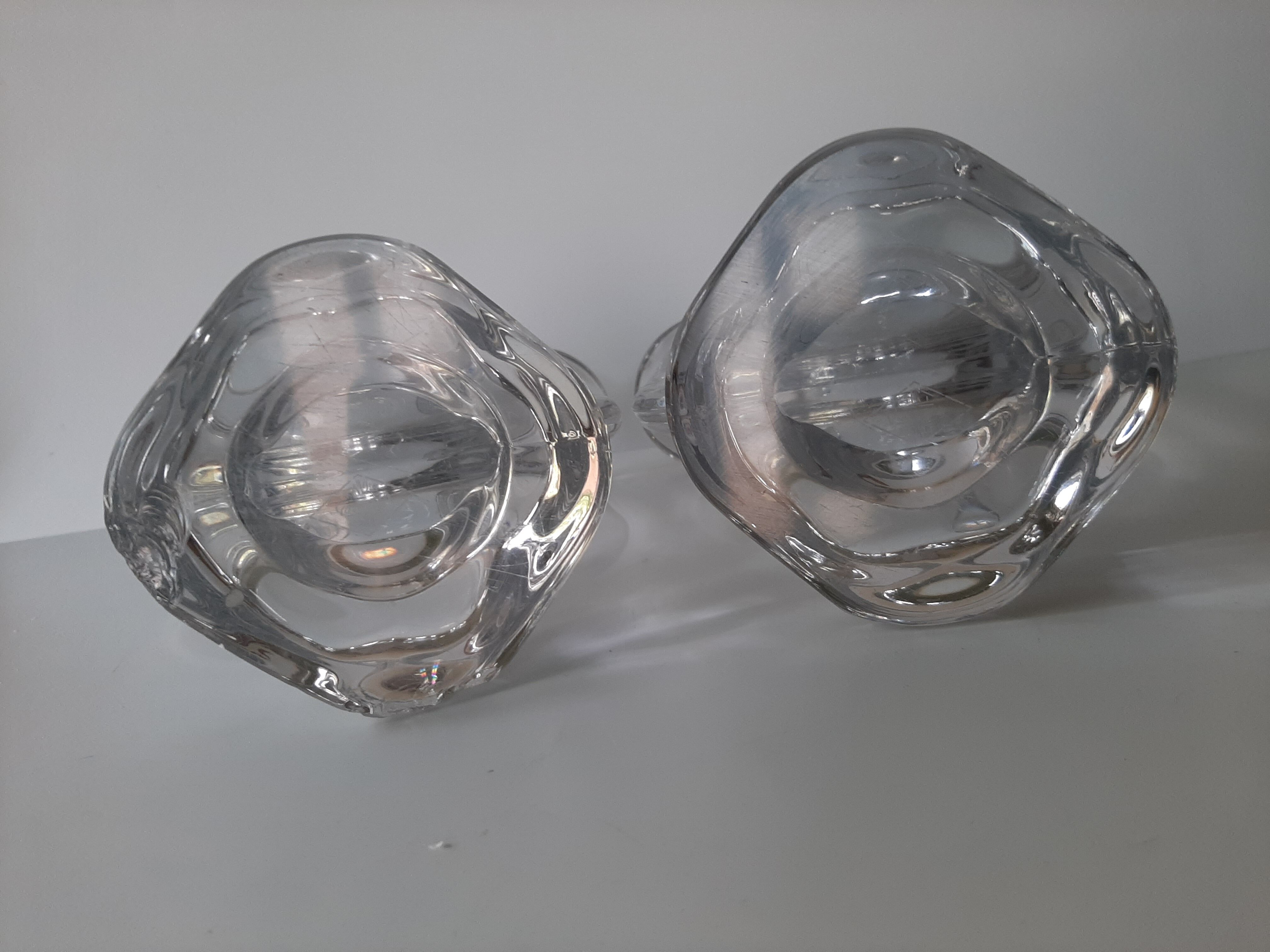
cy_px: 476
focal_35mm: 26
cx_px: 635
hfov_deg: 67.3
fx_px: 954
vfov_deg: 53.1
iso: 64
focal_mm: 3.93
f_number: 1.7
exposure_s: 1/100
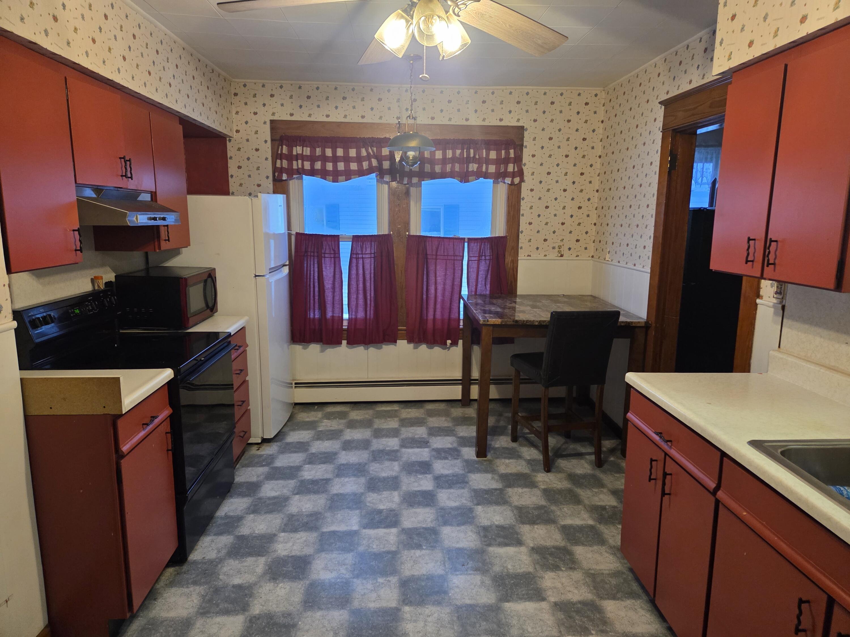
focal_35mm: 23
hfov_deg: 73.9
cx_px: 425
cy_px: 318
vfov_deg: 58.9
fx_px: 565
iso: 400
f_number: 1.8
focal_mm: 5.4
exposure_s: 1/120
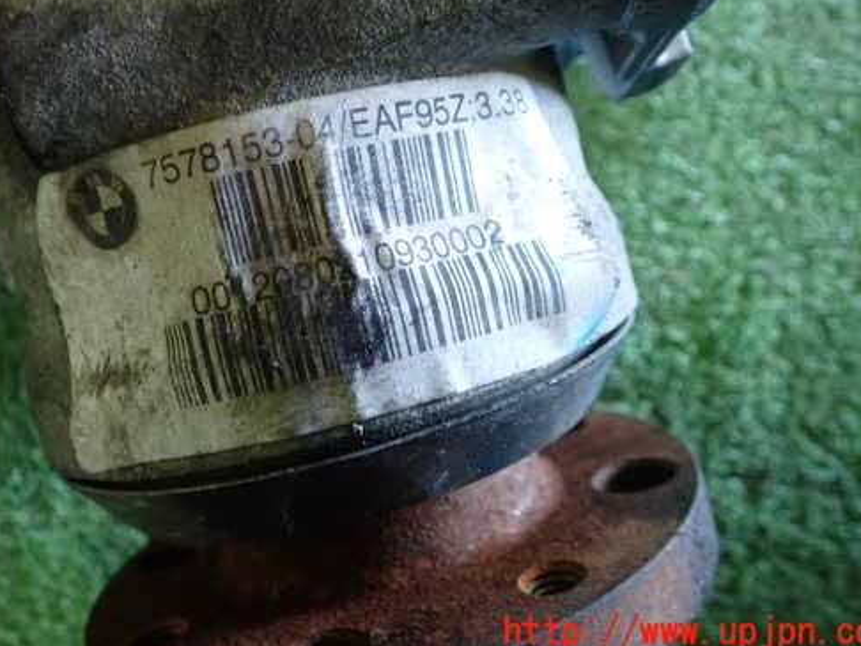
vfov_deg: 38.5
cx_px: 372
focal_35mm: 37
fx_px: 921
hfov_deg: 50.0
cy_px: 257
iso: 320
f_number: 2.3
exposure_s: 1/30
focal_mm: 5.4
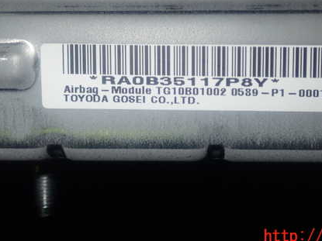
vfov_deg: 26.3
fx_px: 511
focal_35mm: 55
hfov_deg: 34.7
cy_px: 72
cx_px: 206
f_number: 8
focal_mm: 6.83
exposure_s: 1/40
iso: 200
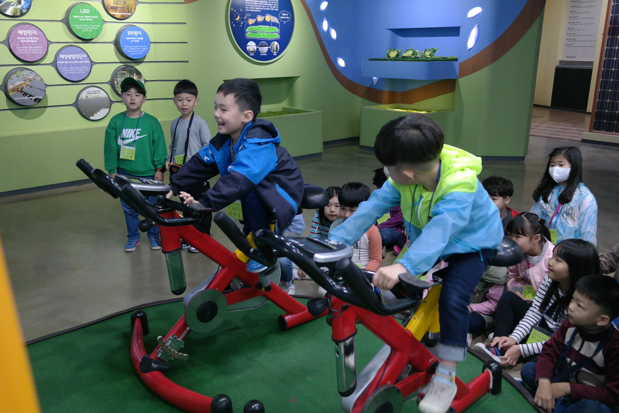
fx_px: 516
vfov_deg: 43.6
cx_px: 310
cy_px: 206
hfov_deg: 61.9
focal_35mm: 30
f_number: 3.5
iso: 800
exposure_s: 1/40
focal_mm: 20
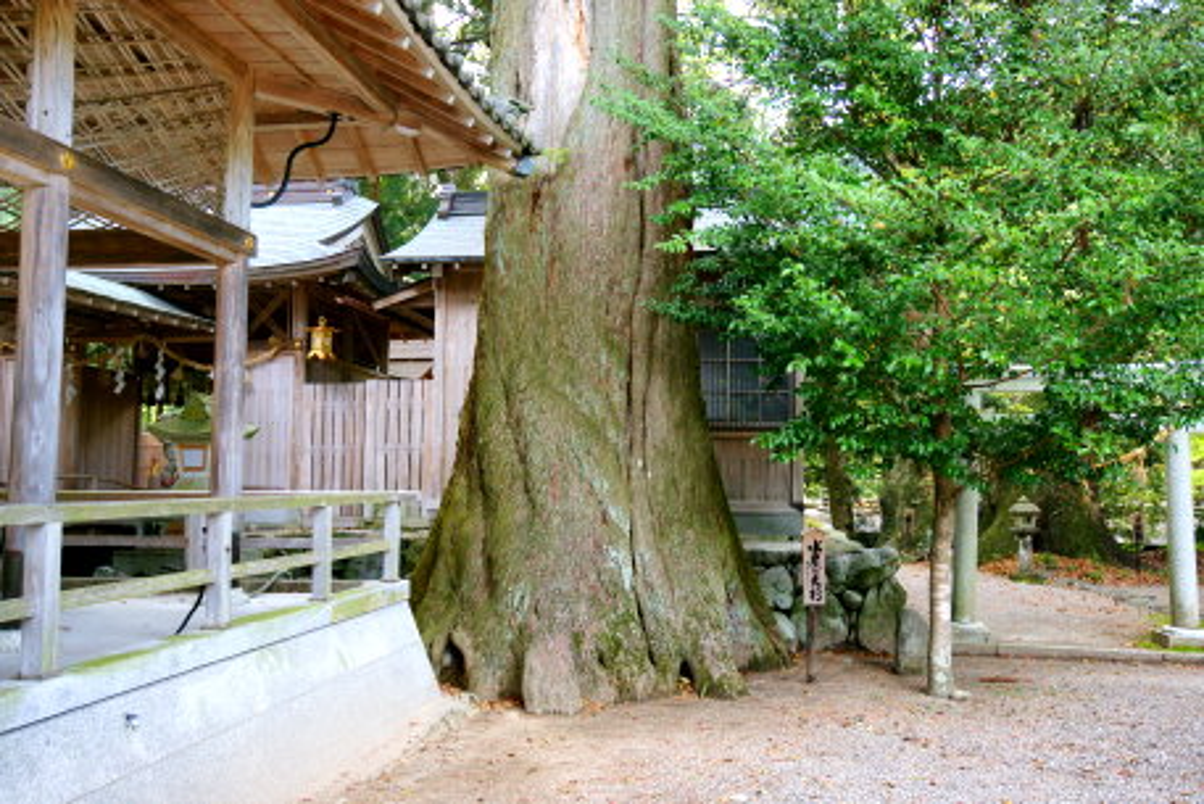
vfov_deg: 43.6
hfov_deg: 61.9
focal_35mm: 30
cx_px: 602
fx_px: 1004
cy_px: 402
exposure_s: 1/50
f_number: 4.5
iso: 320
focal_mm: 30
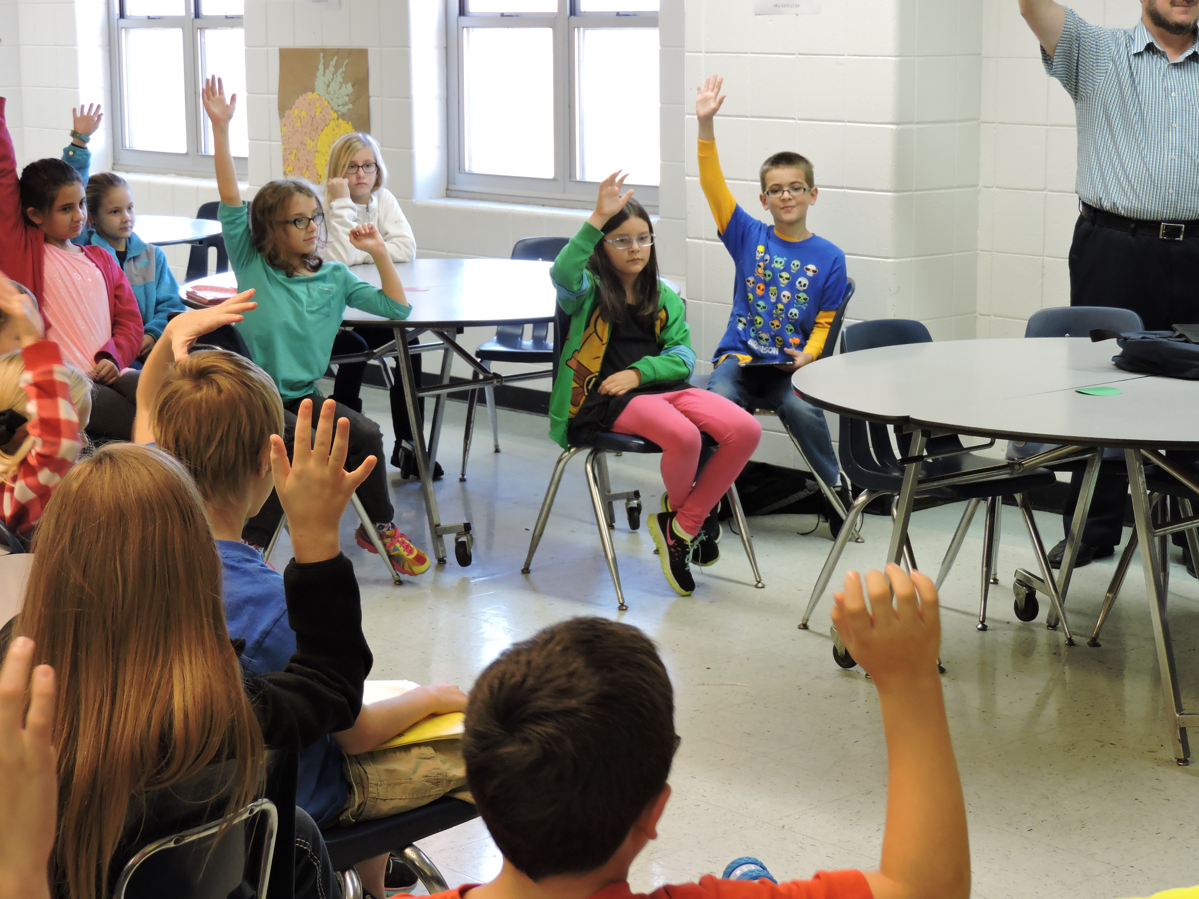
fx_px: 2425
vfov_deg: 21.0
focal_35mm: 70
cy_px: 450
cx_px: 600
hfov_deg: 27.8
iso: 400
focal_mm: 12.5
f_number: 3.9
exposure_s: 1/40
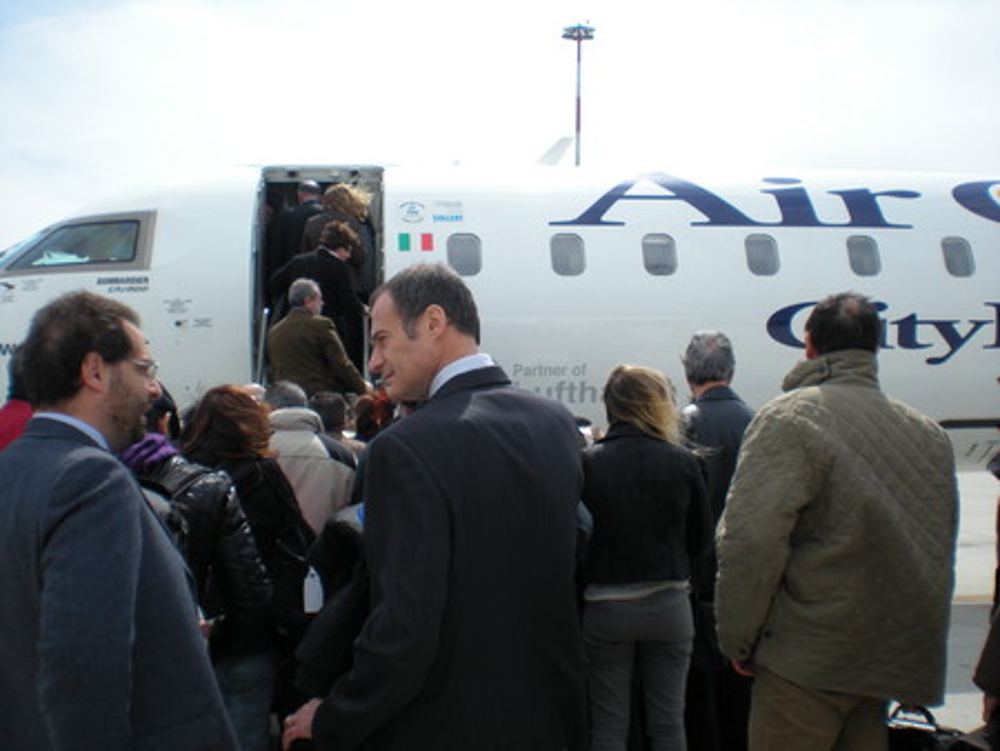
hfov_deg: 49.0
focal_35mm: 38
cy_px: 376
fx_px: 1098
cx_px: 500
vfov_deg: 37.8
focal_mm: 6.3
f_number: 4.6
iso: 64
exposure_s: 1/504
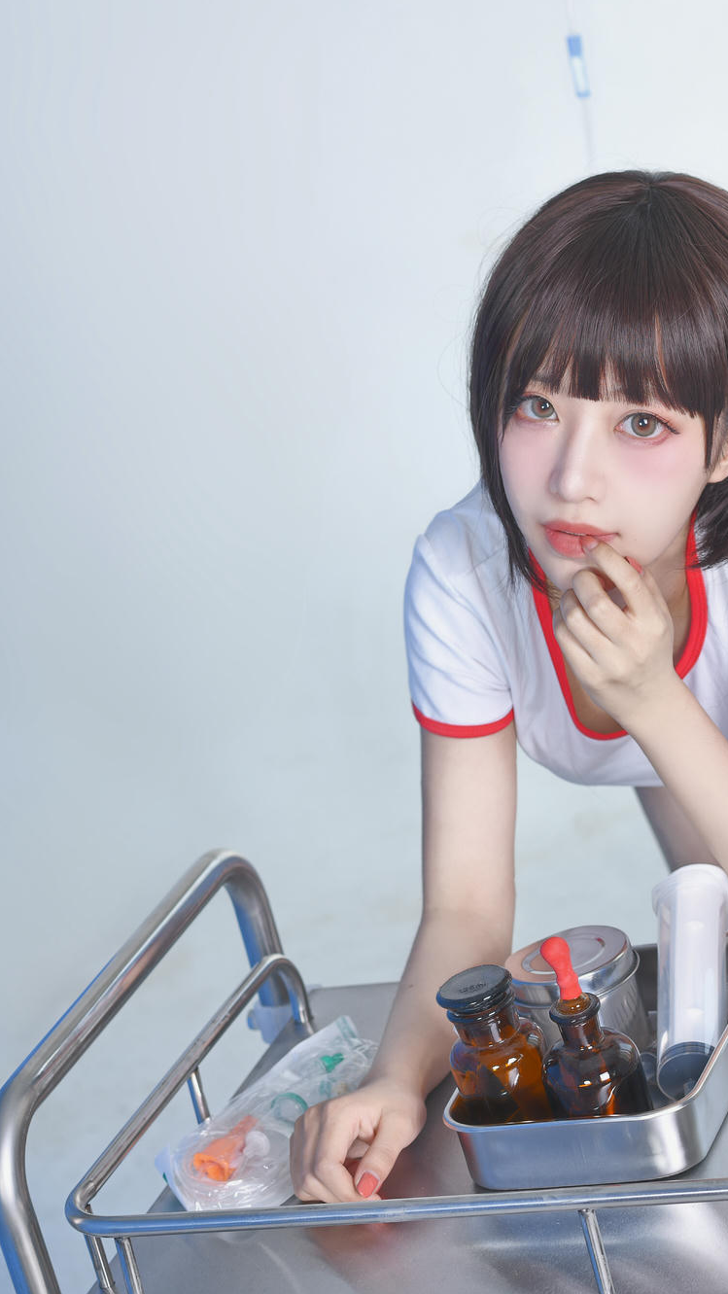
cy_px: 642
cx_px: 621
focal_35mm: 92
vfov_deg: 23.2
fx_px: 3156
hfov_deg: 13.1
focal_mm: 58
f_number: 5
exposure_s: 1/125
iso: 64
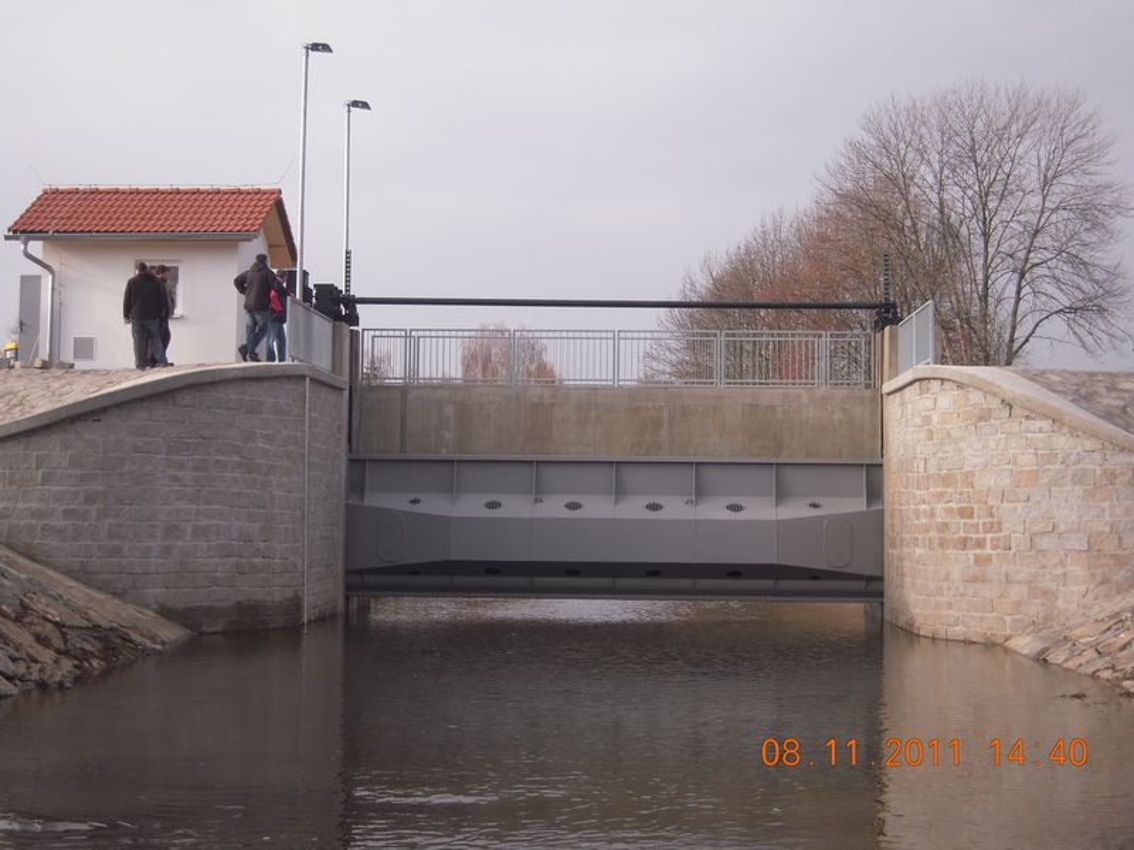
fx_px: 1933
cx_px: 567
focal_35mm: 59
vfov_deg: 24.8
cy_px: 425
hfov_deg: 32.7
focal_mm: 10.5
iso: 100
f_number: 3.9
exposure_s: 1/400
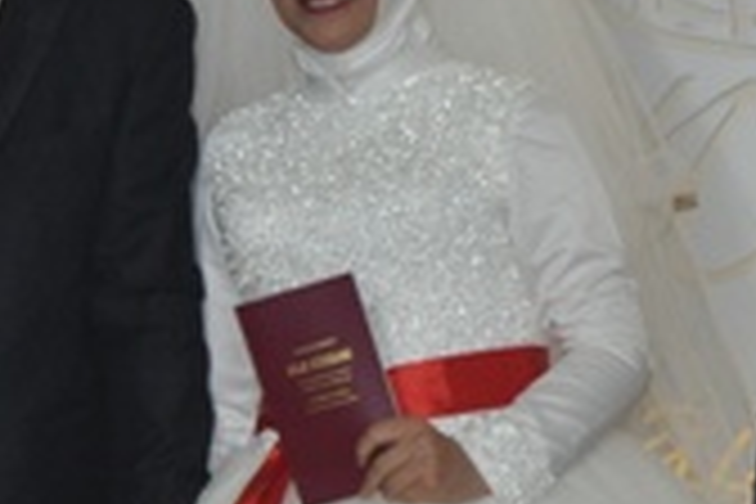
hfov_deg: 10.5
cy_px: 155
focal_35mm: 194
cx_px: 855
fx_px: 4074
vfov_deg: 7.1
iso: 800
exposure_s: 1/60
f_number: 4
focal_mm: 34
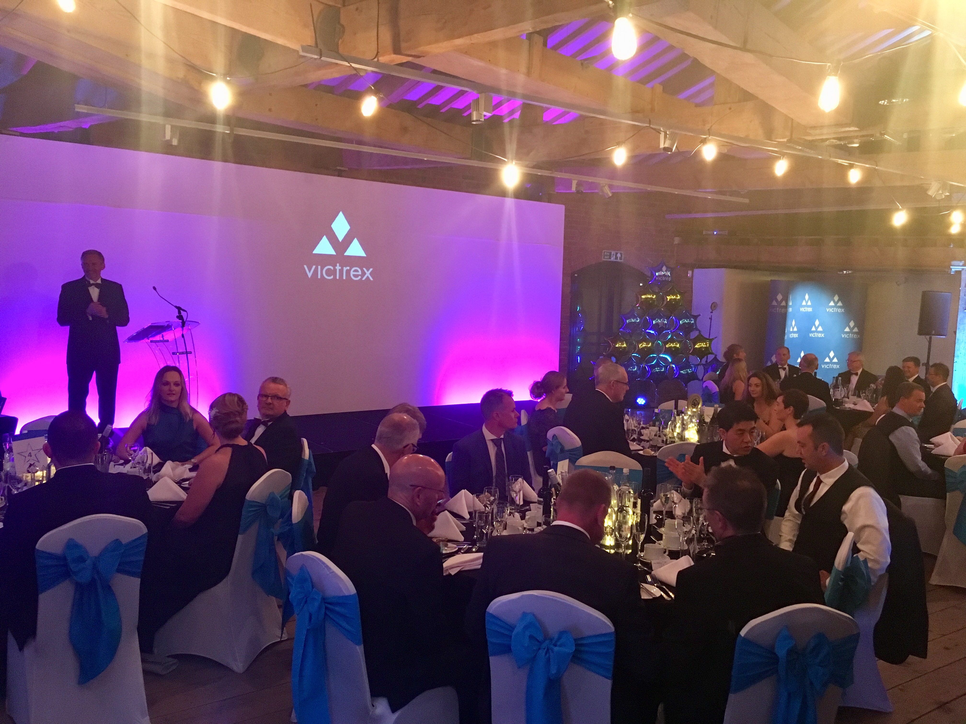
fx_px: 809
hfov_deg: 61.7
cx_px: 483
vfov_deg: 48.2
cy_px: 362
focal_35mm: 29
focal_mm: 4.15
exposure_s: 1/17
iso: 250
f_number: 2.2
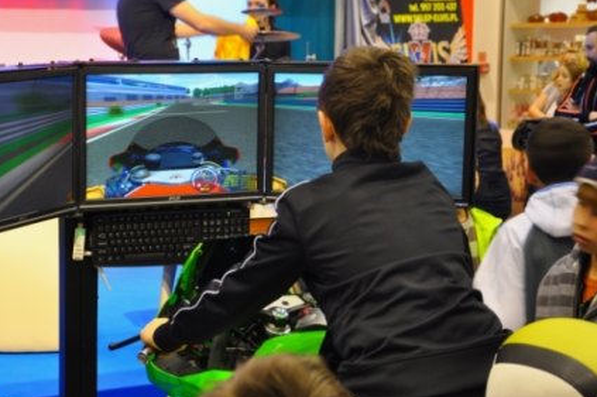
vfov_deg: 14.3
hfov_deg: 21.3
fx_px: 1585
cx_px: 230
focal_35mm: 96
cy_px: 233
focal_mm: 45
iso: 400
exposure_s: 1/15
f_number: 4.8
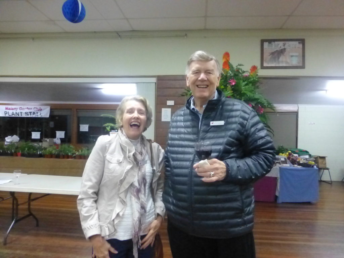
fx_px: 239
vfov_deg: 56.8
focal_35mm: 24
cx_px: 172
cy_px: 129
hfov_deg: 71.6
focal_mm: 4.3
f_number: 3.3
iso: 1600
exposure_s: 1/50
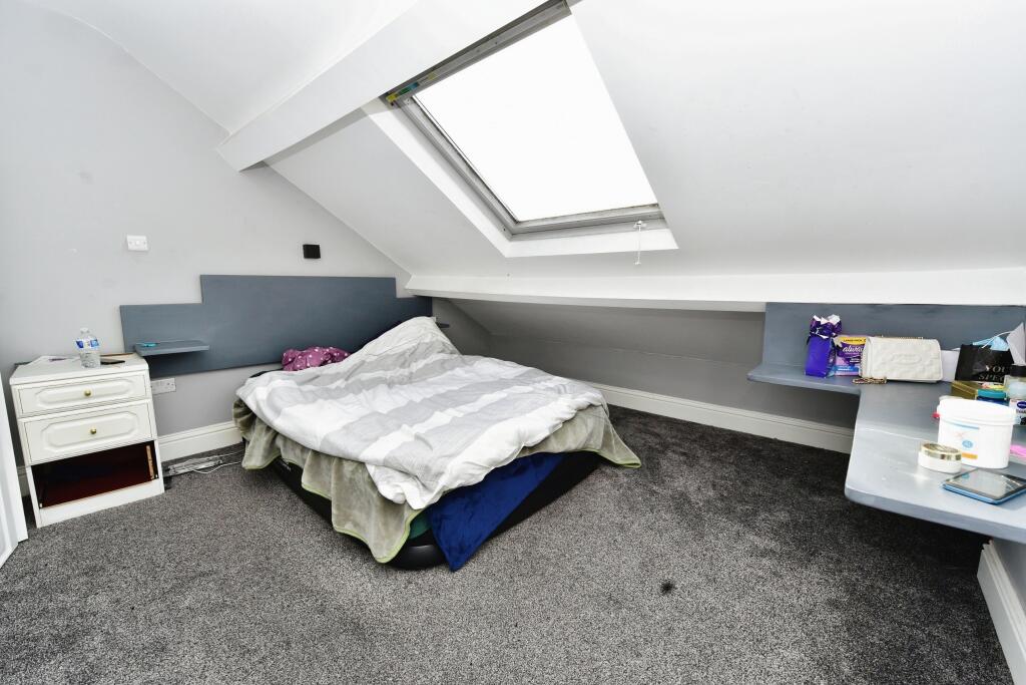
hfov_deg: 104.2
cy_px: 342
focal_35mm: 14
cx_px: 513
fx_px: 399
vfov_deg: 81.2
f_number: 6.7
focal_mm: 14
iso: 400
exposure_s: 1/180
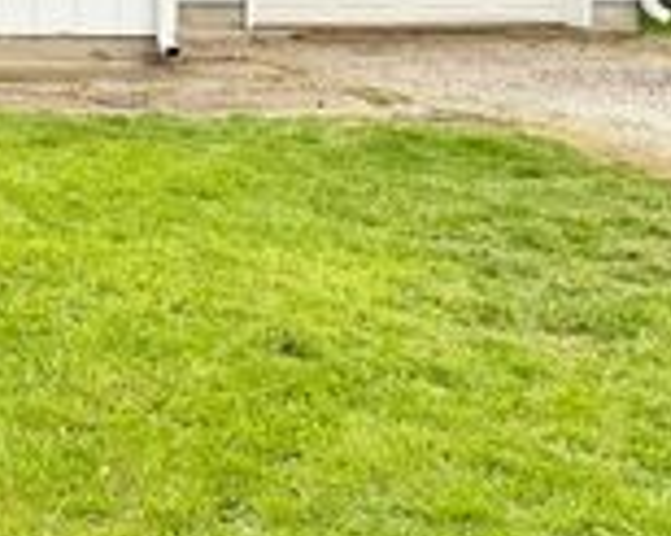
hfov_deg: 21.0
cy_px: -81
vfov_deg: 19.2
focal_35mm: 76
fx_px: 1508
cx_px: -357
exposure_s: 1/246
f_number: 1.78
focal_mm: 6.76
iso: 64
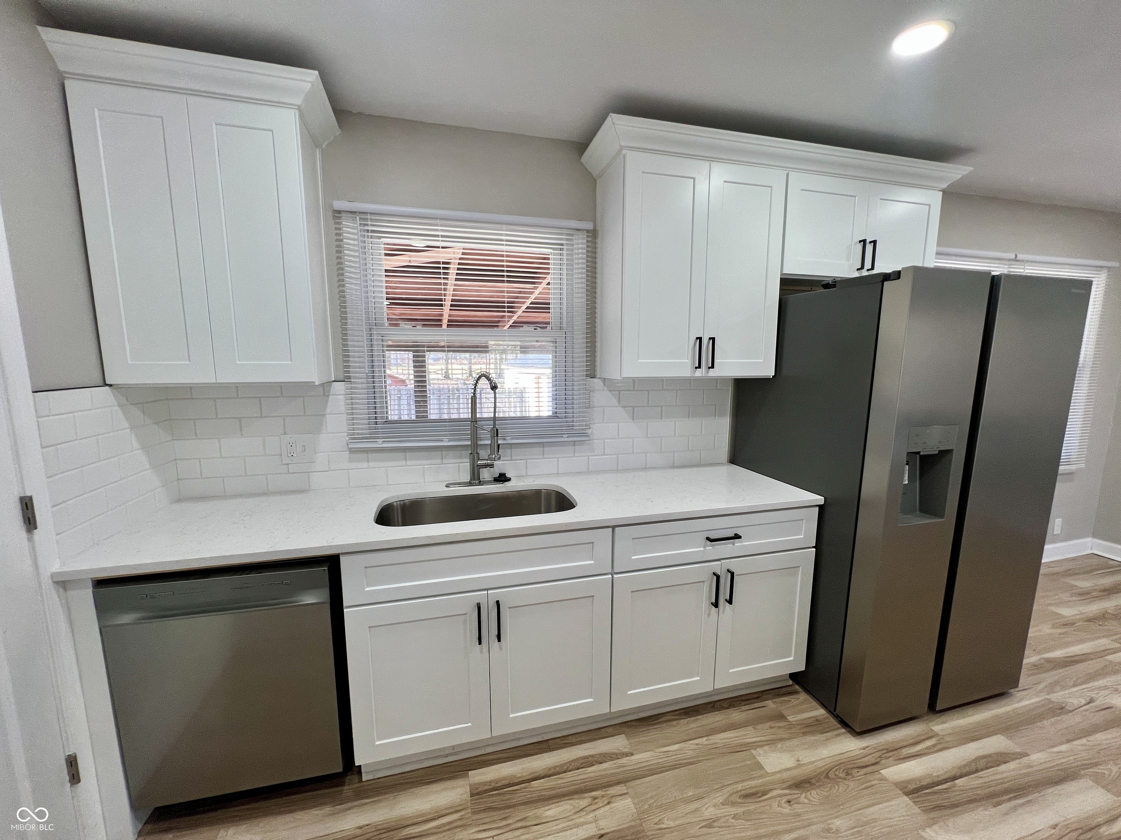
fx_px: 421
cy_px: 420
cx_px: 560
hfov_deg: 106.2
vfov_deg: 89.9
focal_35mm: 13
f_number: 1.8
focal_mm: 1.57
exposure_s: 1/120
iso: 80
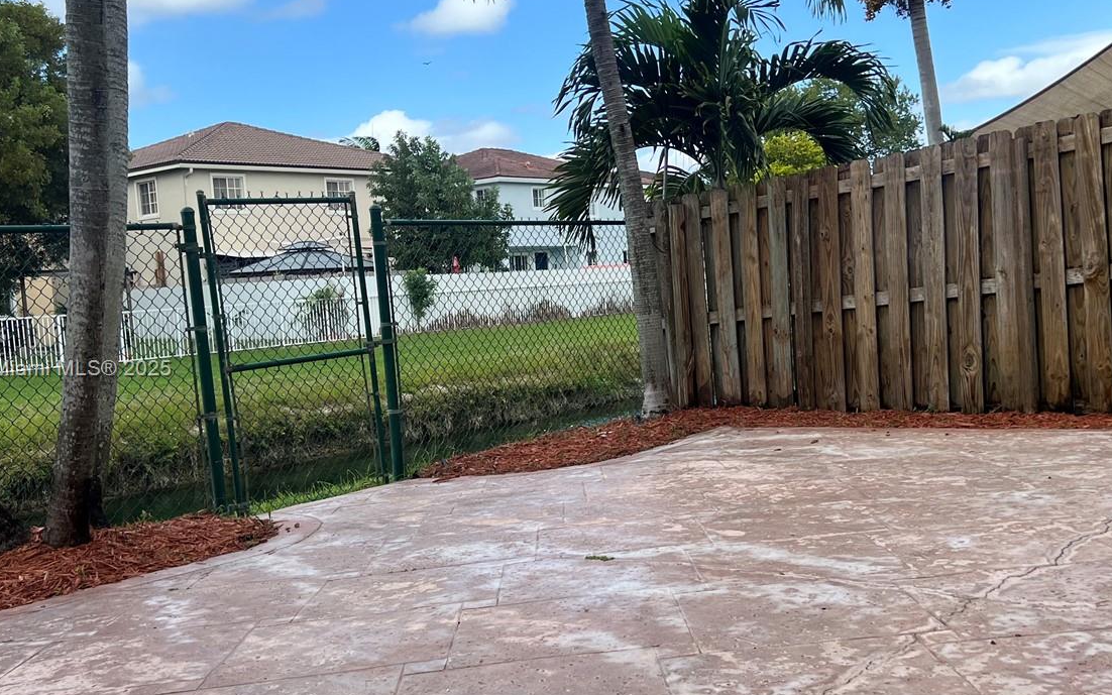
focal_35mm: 40
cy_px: 370
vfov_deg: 32.0
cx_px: 656
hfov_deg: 49.0
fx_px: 1212
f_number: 1.5
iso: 50
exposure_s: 1/1808
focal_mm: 5.7
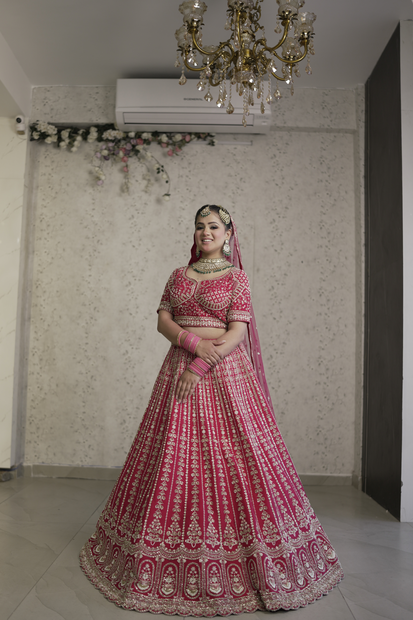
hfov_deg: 37.9
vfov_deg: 54.4
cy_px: 310
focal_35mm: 35
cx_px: 206
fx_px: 602
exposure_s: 1/320
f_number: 1.6
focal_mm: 35
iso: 200
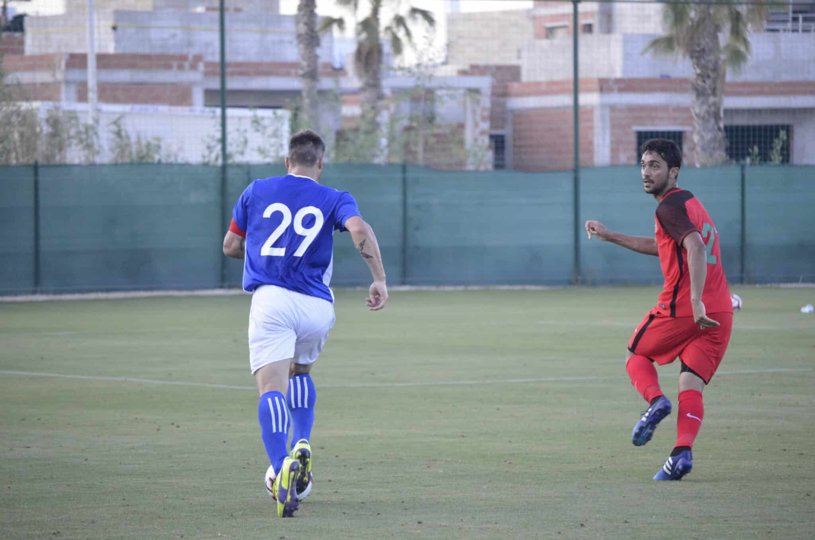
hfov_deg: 9.5
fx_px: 4914
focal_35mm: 218
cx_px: 408
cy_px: 270
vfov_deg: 6.3
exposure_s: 1/500
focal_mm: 145
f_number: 5
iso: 1400
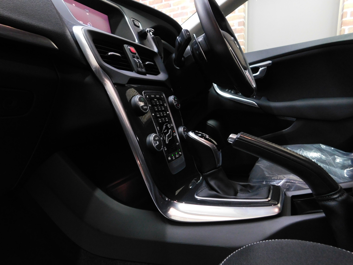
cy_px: 132
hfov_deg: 73.9
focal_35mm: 23
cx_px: 176
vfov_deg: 58.9
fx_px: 235
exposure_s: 1/15
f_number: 3
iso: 400
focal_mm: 4
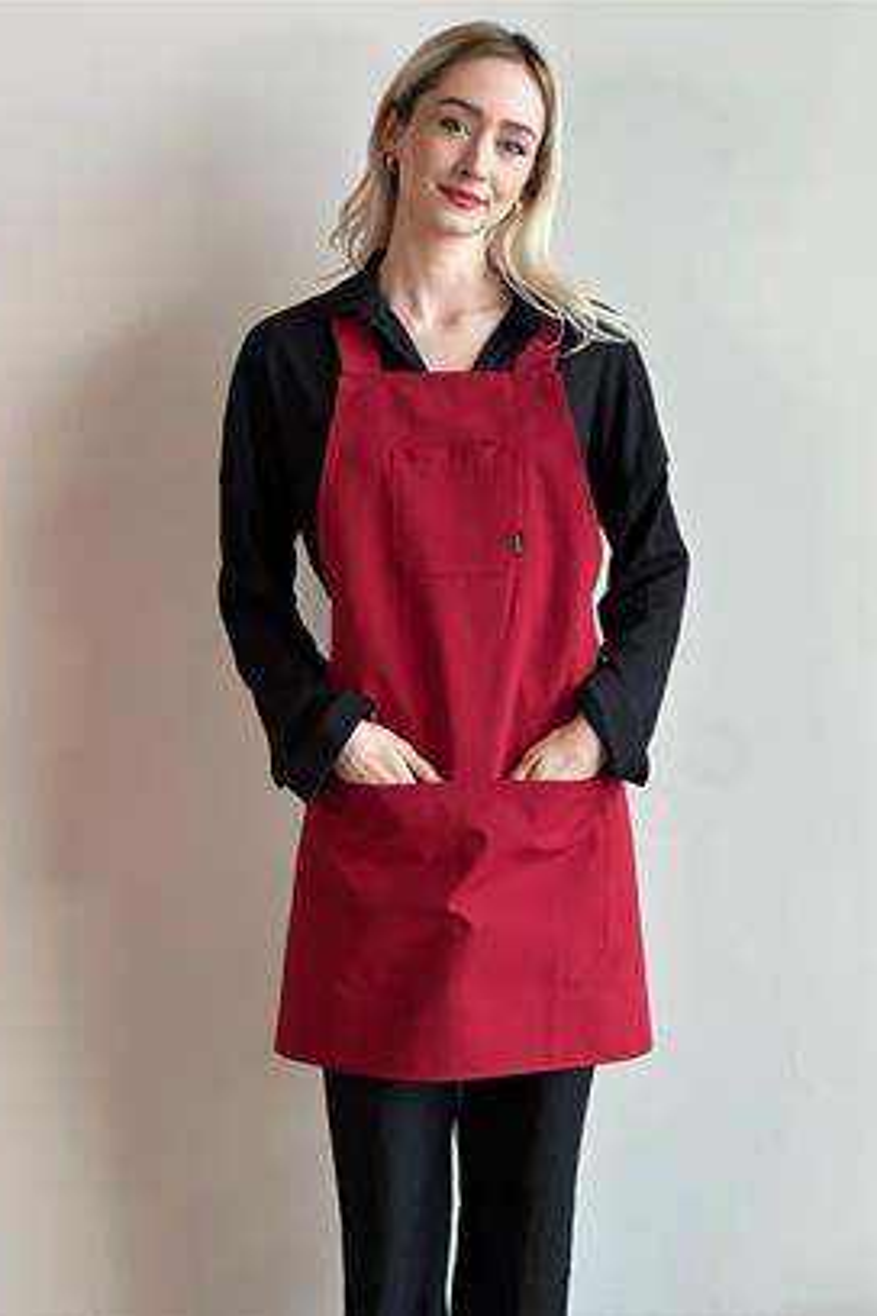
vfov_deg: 25.1
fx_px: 2960
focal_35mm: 81
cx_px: 403
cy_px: 660
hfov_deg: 16.9
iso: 200
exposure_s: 1/100
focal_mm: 9
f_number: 2.8
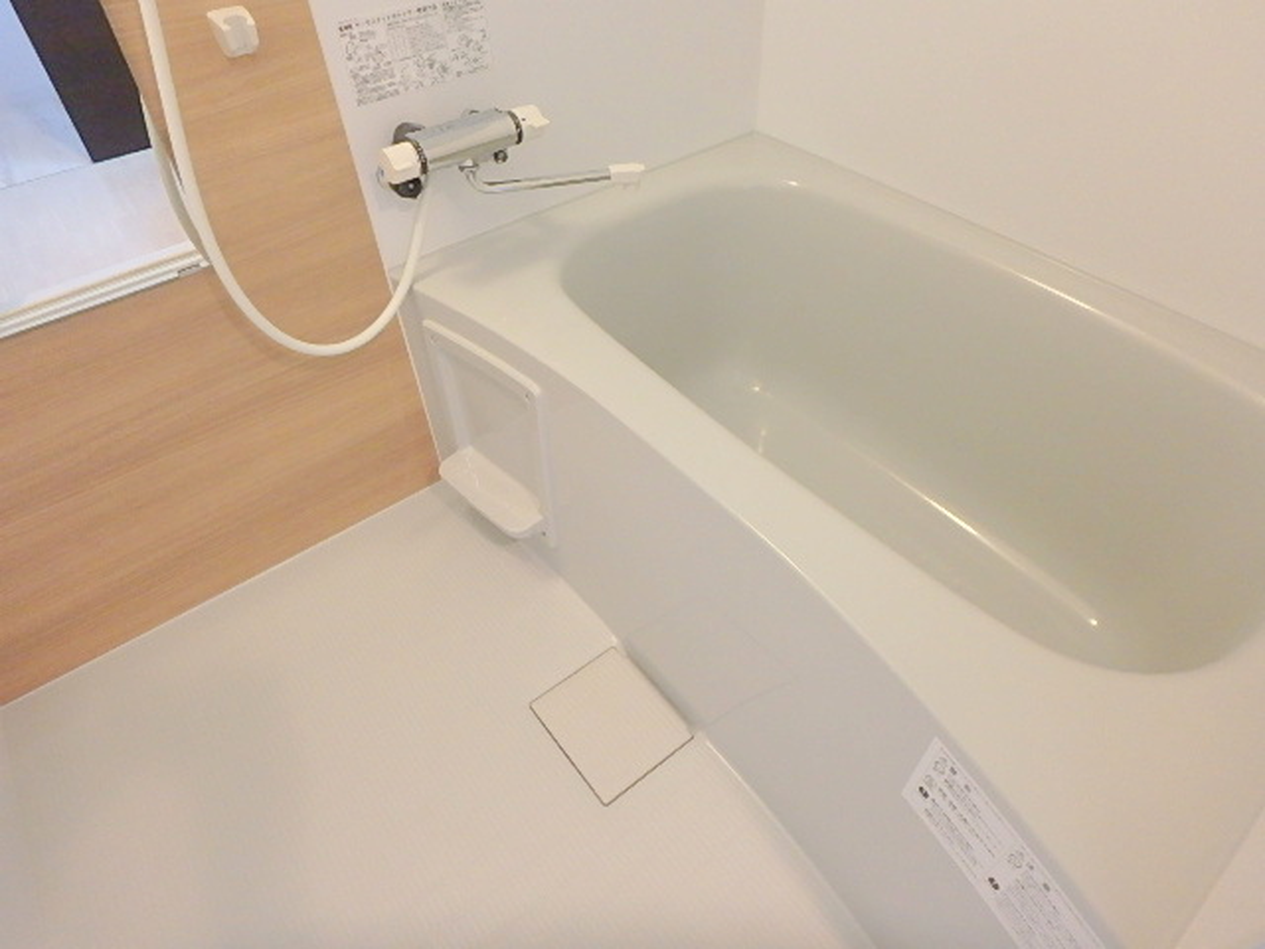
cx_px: 632
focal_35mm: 21
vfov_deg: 63.4
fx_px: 767
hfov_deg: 79.0
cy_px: 474
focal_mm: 3.7
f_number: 3.5
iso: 500
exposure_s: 1/30
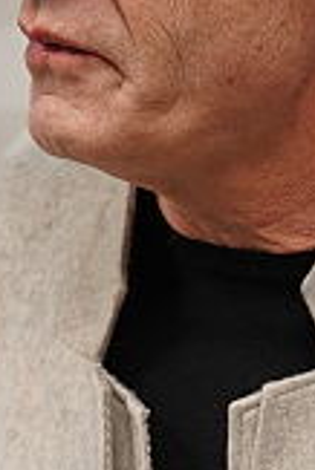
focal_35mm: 463
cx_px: 306
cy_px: 594
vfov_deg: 4.4
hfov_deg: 3.0
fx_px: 6064
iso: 250
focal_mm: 63
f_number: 4
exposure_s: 1/160
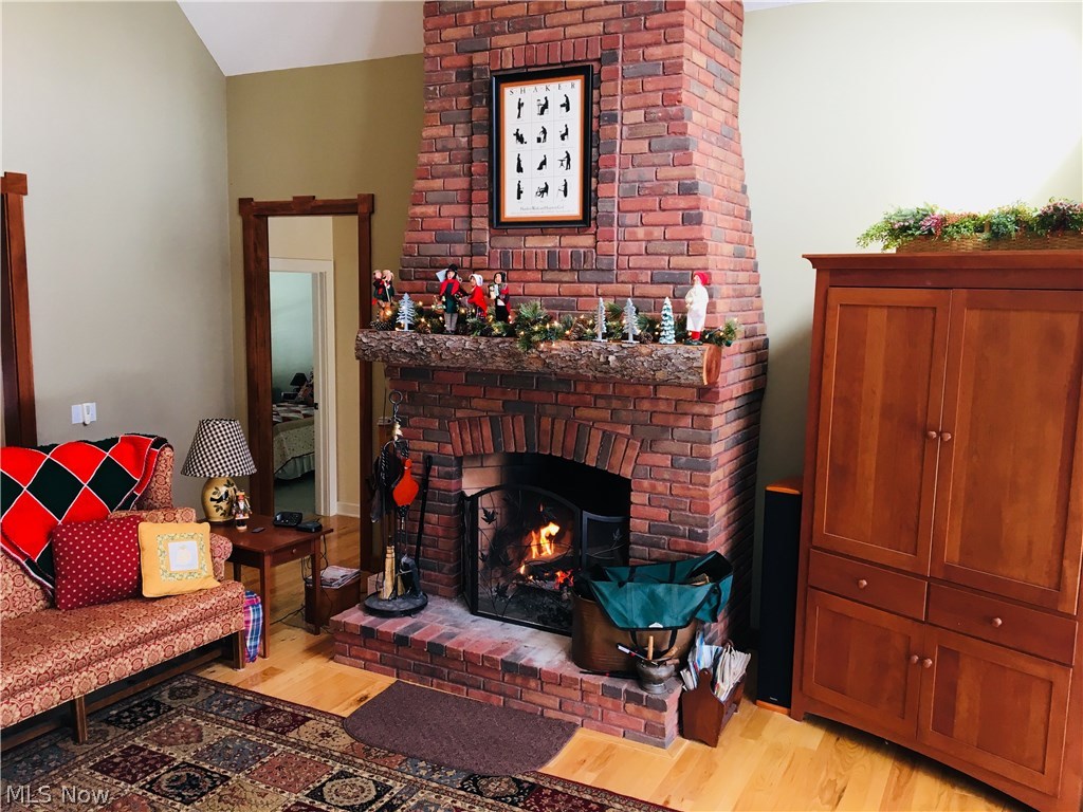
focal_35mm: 29
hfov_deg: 61.7
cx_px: 542
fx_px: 907
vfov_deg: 48.2
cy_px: 406
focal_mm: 4.15
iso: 50
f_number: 2.2
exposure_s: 1/30
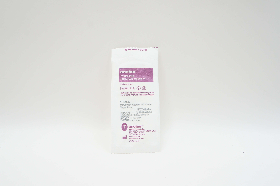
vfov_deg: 34.1
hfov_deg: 49.6
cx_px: 140
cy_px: 93
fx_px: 303
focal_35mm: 39
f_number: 7.1
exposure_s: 1/40
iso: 400
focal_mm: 26
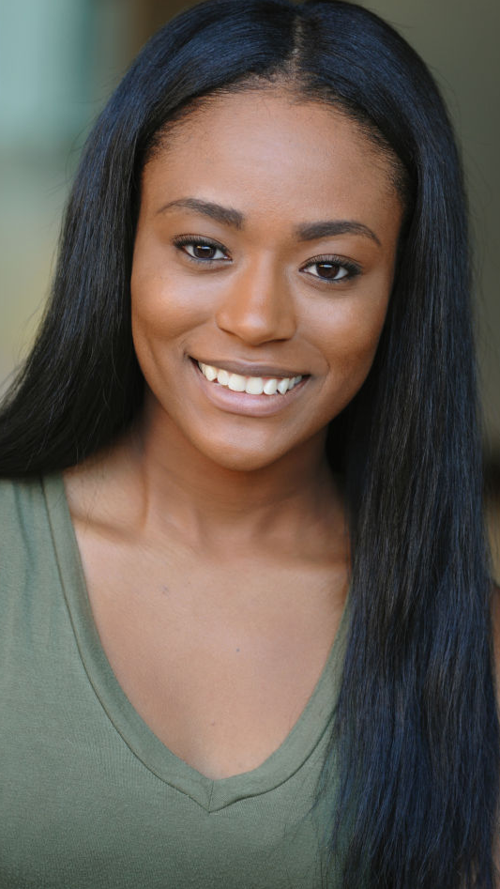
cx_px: 233
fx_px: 4453
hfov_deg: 6.4
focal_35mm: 189
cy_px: 444
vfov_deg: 11.4
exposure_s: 1/160
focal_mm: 180
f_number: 5
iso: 800
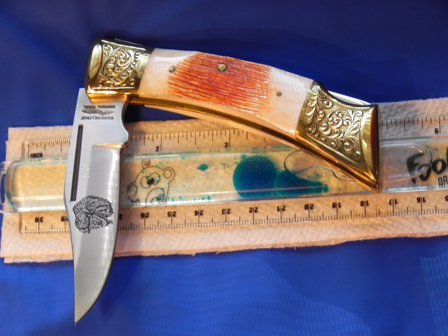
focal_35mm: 129
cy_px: 168
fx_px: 1670
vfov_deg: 11.5
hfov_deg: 15.3
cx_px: 224
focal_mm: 23
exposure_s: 1/88
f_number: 4.5
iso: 160
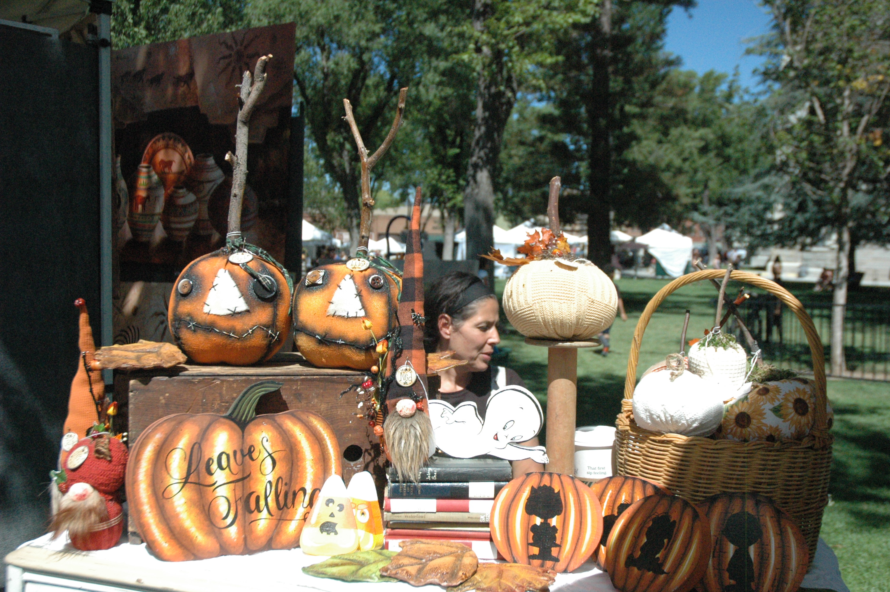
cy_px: 296
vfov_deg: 36.8
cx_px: 445
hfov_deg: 53.2
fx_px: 889
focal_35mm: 36
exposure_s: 1/8000
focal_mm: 24
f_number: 5.6
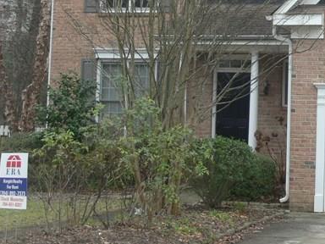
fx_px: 976
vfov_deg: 14.1
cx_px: 351
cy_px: 13
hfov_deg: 18.2
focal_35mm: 104
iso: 80
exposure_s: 1/100
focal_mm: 8
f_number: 2.8
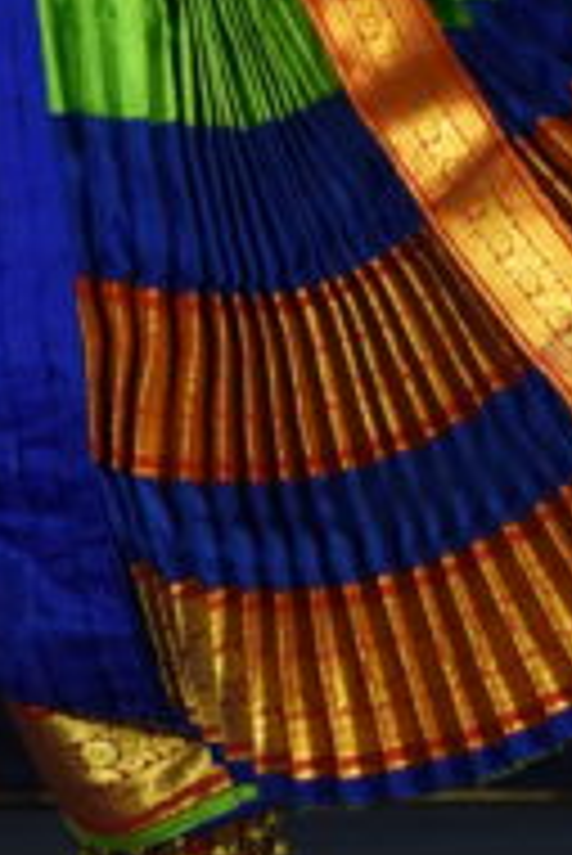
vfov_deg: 2.8
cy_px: -922
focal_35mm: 726
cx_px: 131
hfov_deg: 1.9
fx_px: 17270
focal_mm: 120
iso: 1600
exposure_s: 1/160
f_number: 5
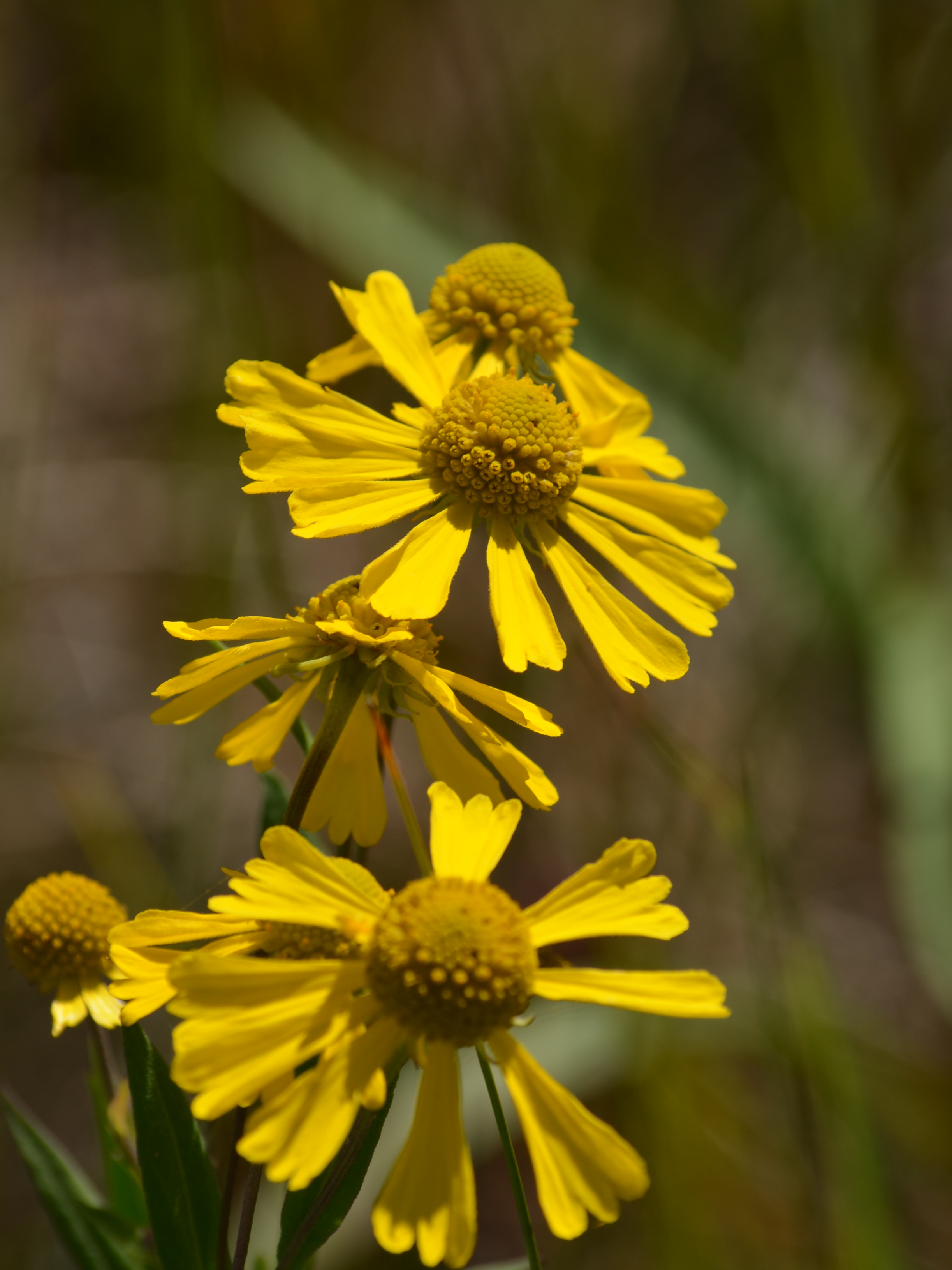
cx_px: 476
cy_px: 666
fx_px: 13164
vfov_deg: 5.5
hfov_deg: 4.1
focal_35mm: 359
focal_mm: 220
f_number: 8
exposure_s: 1/400
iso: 100
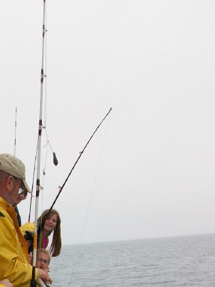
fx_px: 621
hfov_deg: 19.0
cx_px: -8
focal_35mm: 75
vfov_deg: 25.4
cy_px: 246
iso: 64
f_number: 5.5
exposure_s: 1/250
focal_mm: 5.7
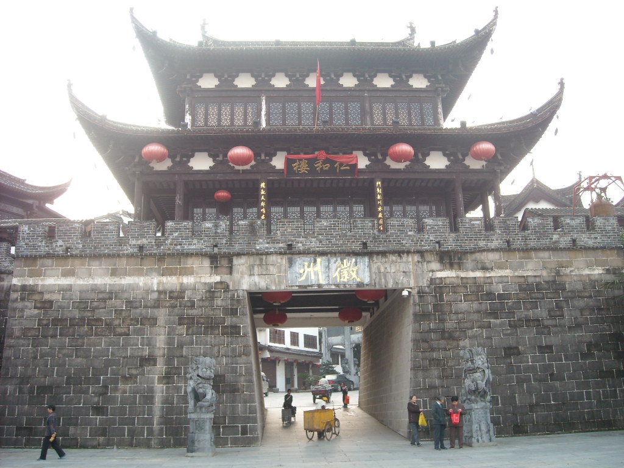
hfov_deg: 52.6
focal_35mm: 35
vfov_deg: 40.7
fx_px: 631
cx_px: 312
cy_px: 234
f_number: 2.8
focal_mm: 5.7
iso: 67
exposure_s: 1/54
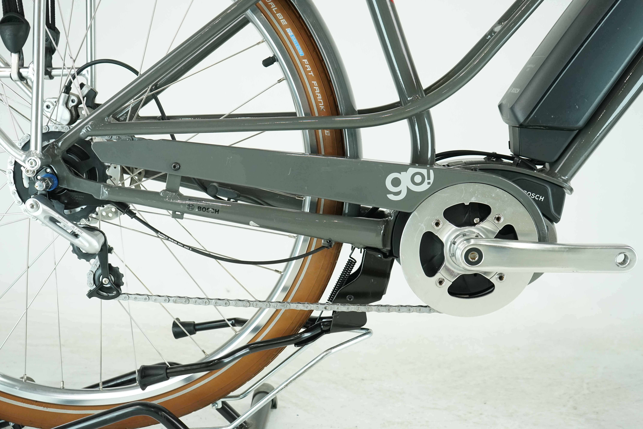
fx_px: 679
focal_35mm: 38
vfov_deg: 35.1
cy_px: 214
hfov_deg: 50.7
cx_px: 322
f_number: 5.6
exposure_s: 1/200
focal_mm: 38
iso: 1600
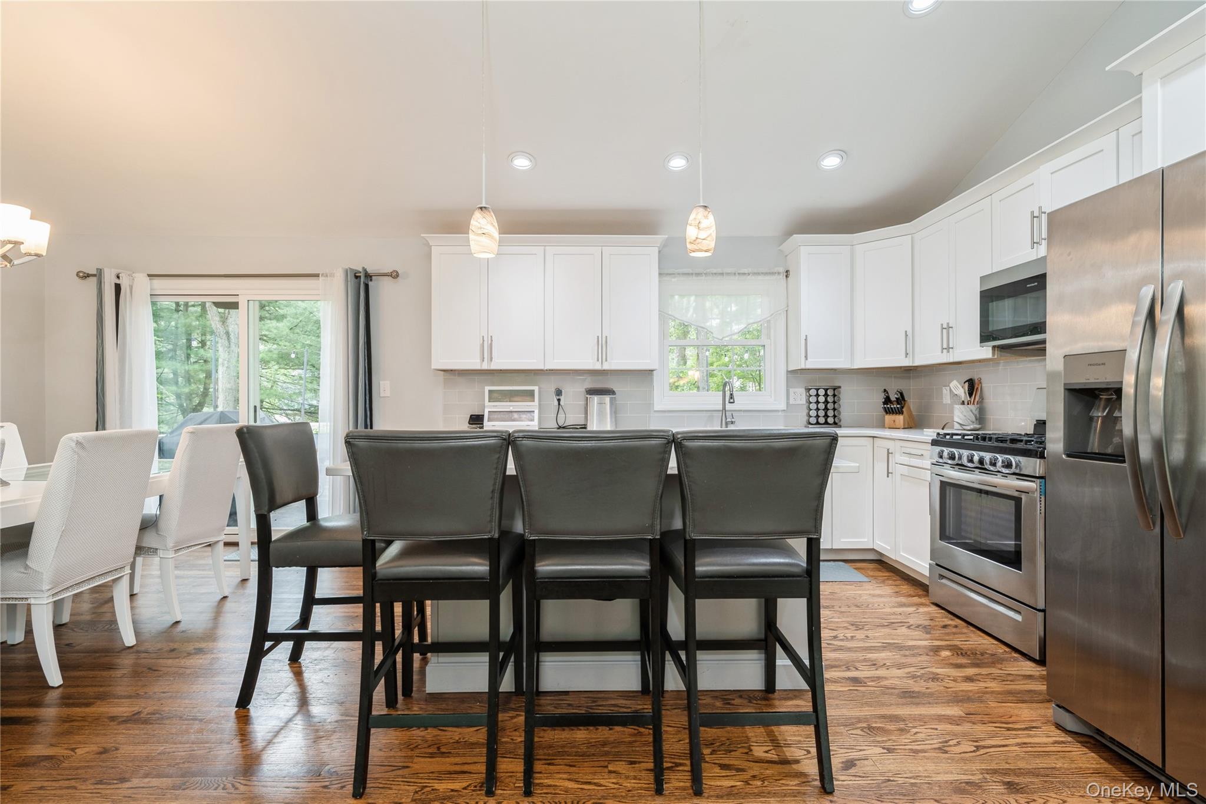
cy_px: 402
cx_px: 603
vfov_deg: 73.7
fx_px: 536
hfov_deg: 96.7
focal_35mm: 16
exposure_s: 1/6
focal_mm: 16
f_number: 8
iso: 200
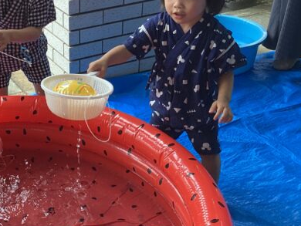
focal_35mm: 61
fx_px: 531
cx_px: 40
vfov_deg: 24.0
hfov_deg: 30.5
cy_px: 99
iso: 32
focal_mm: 3.3
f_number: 2.4
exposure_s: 1/100
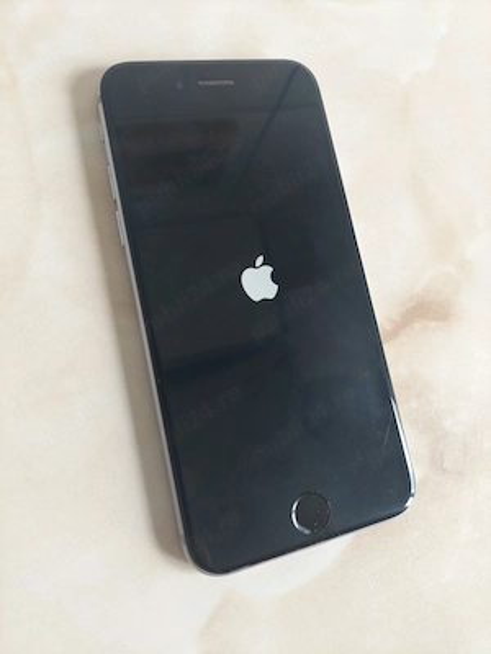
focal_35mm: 24
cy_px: 327
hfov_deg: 56.8
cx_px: 246
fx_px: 454
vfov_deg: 71.6
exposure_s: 1/60.2
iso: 125
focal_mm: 5.23
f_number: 1.8
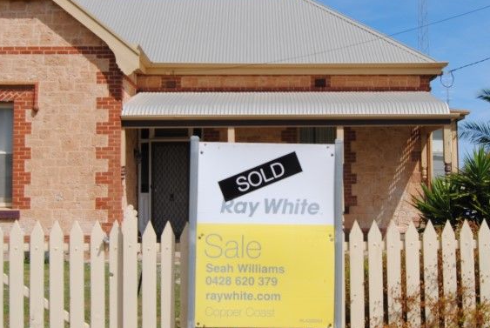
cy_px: 131
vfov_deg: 24.6
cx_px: 280
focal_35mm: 55
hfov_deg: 36.1
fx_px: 750
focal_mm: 18
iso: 100
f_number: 9
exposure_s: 1/320
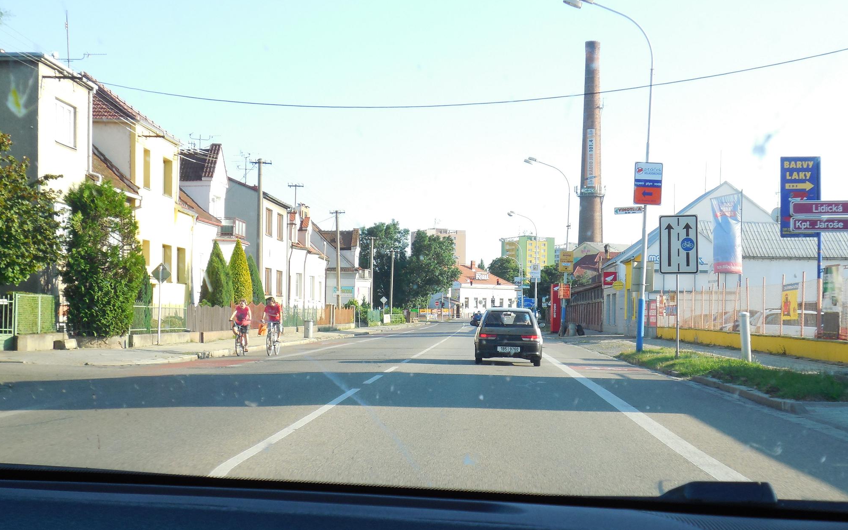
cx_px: 413
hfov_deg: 34.0
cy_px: 310
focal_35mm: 60
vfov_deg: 21.6
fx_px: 1387
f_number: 4.8
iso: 125
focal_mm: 8.8
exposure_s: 1/160
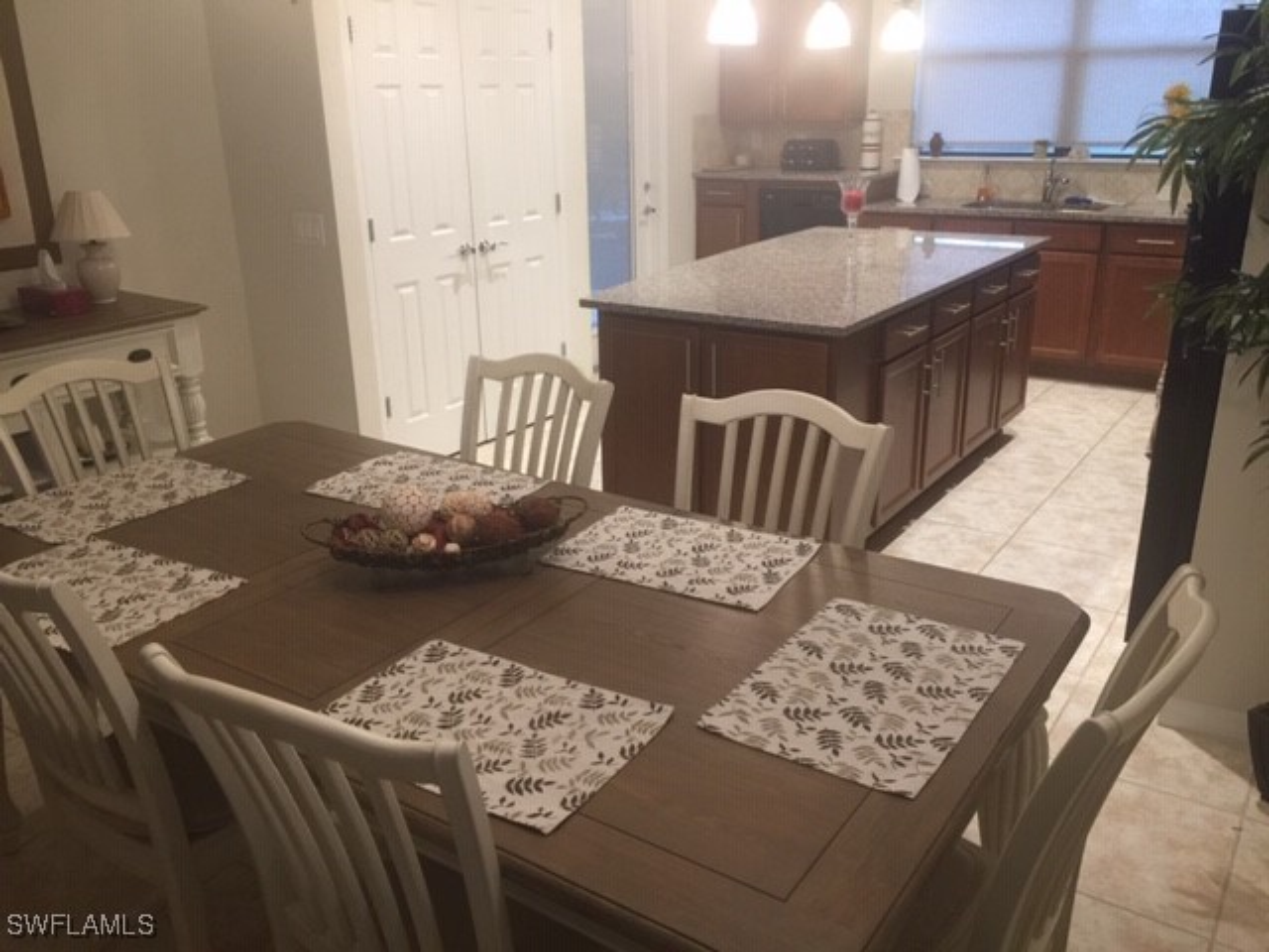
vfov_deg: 48.2
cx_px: 634
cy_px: 476
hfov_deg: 61.7
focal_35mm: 29
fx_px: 1063
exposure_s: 1/15
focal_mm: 4.15
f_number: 2.2
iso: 50
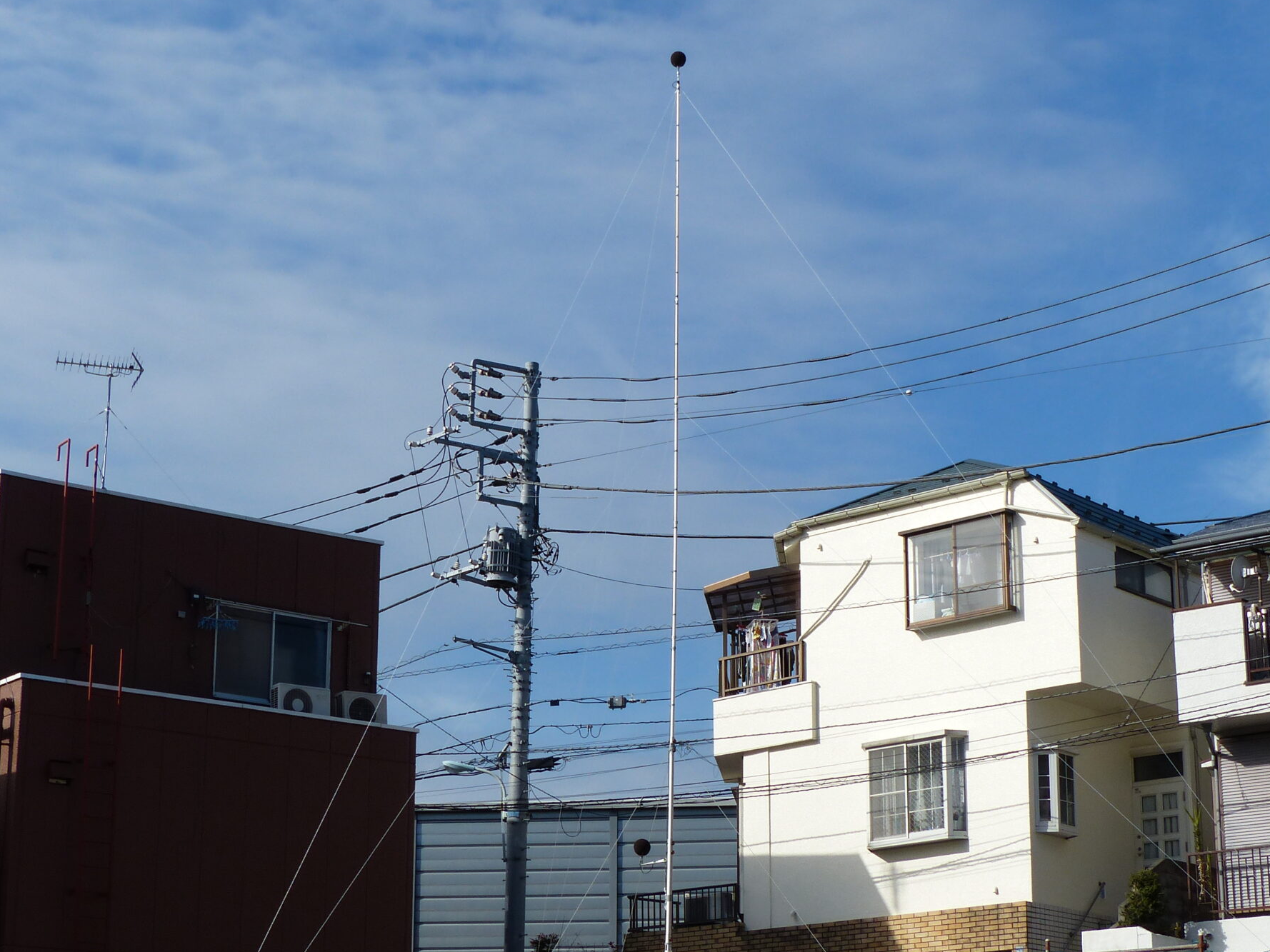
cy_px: 503
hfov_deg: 27.0
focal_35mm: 72
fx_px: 2641
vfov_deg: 20.4
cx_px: 673
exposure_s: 1/1300
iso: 100
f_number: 4
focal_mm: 9.1
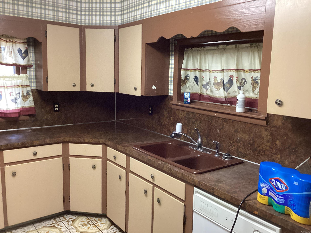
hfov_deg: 58.4
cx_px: 156
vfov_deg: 45.4
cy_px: 116
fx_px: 279
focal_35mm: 31
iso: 250
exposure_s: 1/40
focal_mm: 3.3
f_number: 2.4
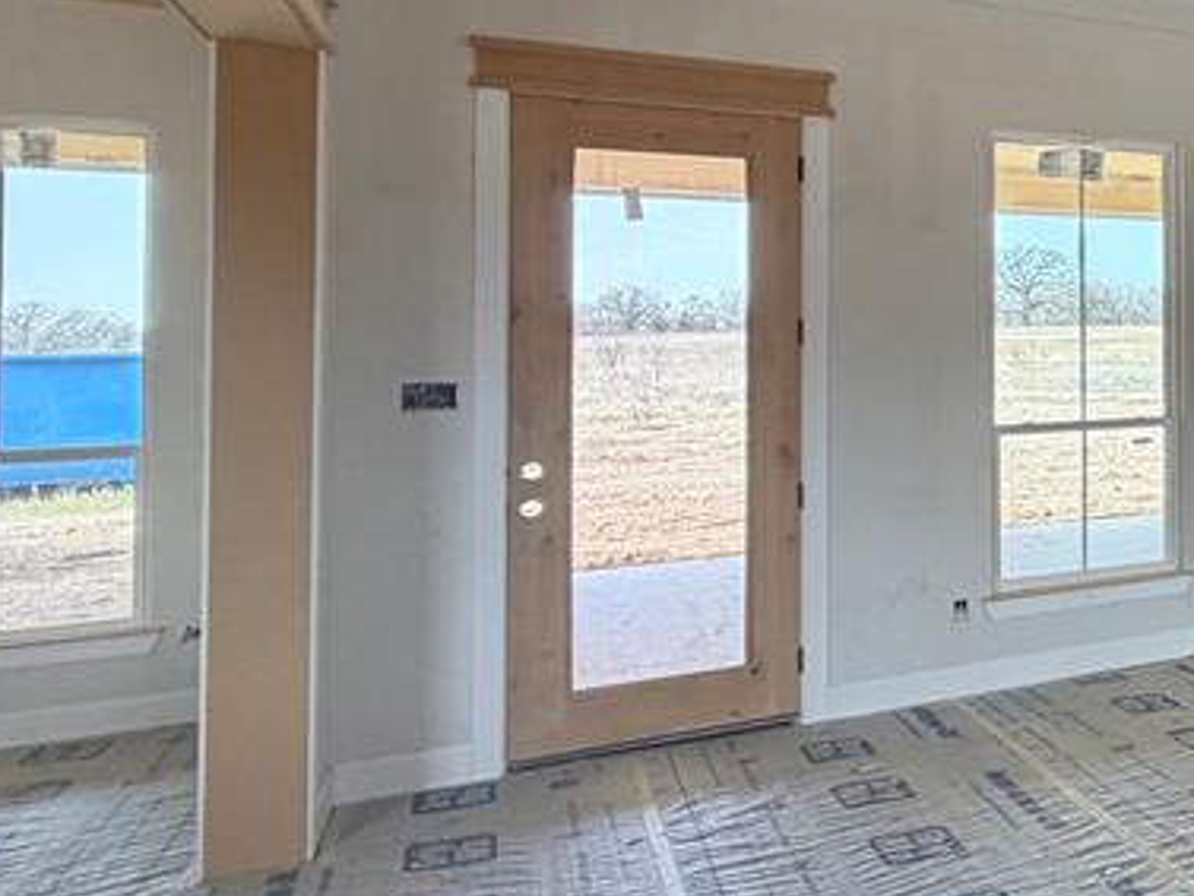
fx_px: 1311
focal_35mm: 38
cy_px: 304
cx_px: 1580
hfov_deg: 33.9
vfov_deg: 37.4
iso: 160
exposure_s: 1/121
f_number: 2.2
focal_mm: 2.22
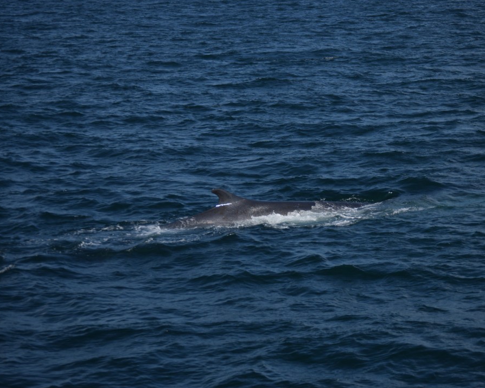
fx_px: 1831
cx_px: 279
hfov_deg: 15.1
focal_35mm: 128
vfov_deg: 12.1
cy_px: 193
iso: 200
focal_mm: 75
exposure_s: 1/4000
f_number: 4.2
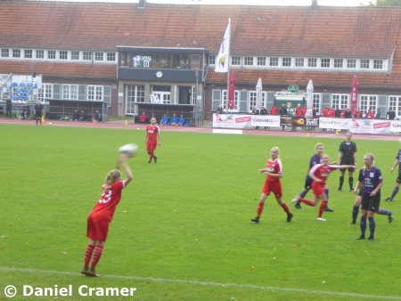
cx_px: 200
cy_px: 150
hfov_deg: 15.9
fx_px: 1437
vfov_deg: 12.0
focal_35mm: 124
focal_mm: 22.3
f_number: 5.2
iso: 160
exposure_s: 1/60
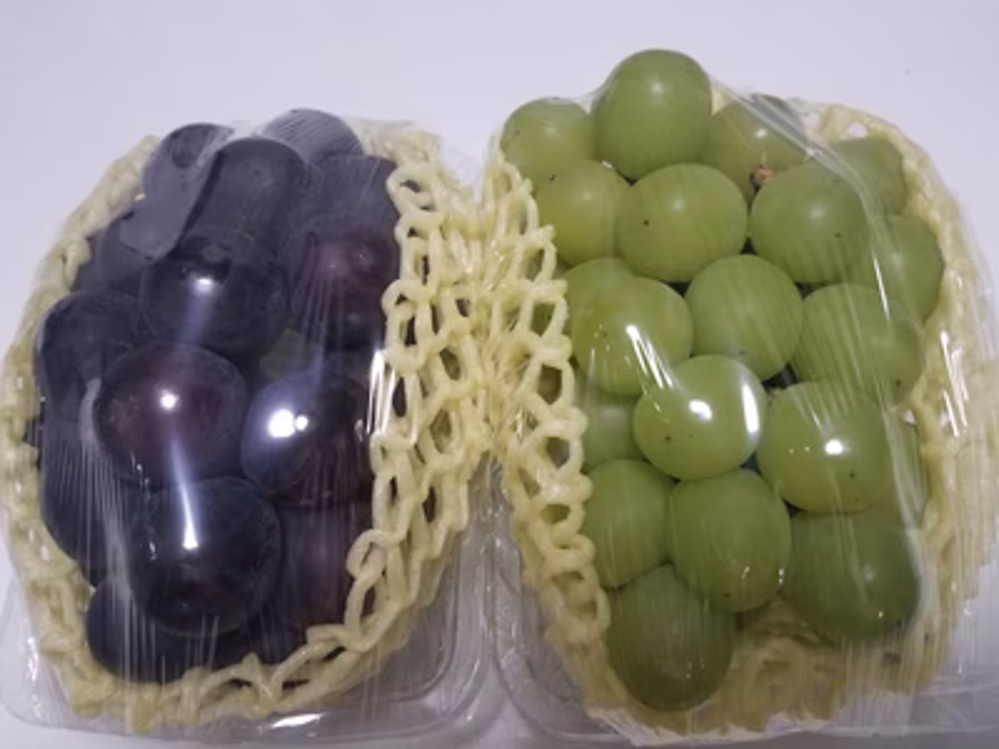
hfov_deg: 67.3
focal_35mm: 26
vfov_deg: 53.1
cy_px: 374
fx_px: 750
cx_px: 500
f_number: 1.7
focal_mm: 4.25
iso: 200
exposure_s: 1/60
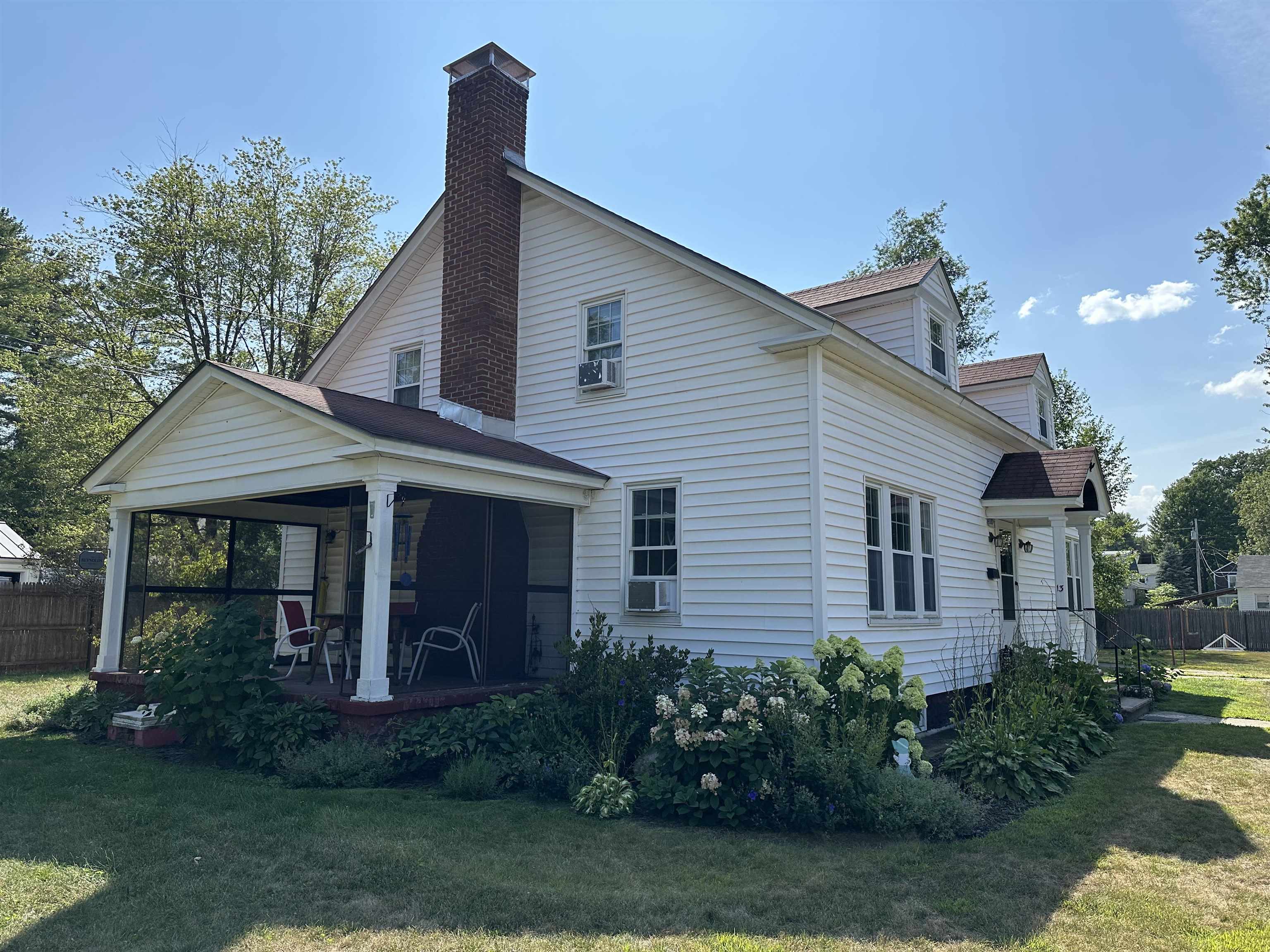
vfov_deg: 56.8
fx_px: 881
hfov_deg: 71.6
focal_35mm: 24
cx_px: 635
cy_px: 476
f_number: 1.78
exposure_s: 1/5263
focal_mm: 6.86
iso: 80
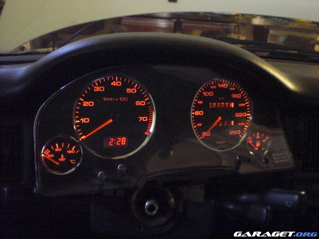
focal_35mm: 38
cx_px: 160
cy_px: 120
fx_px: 350
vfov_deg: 37.7
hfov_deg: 49.0
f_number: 3.1
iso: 800
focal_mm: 6.3
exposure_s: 1/8
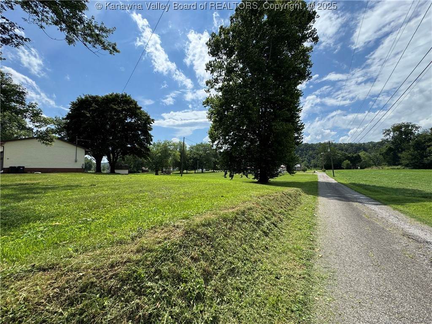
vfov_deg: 85.7
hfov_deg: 102.1
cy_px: 162
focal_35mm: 14
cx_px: 216
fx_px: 175
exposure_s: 1/1789
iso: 40
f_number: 2.2
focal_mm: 2.22
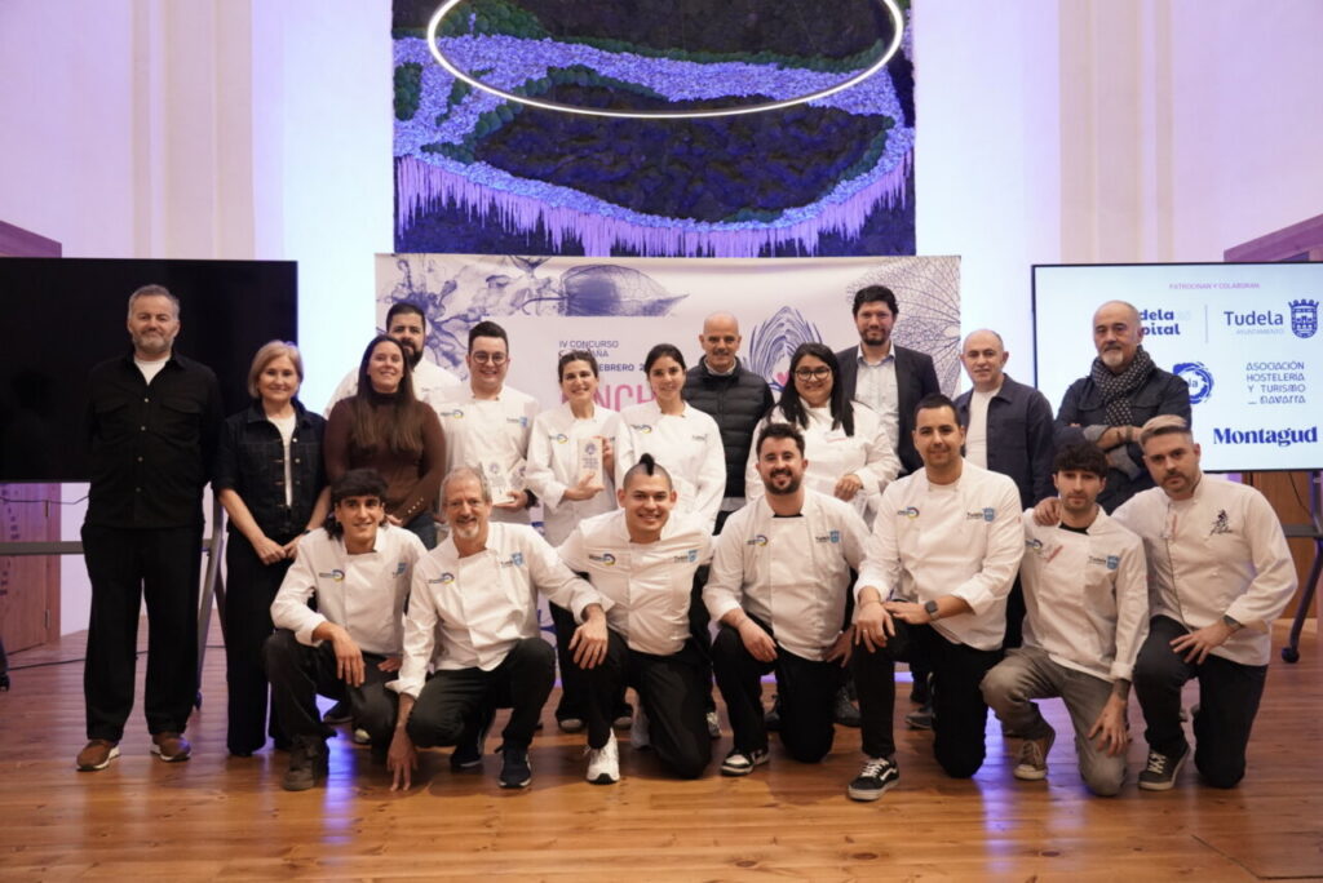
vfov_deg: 42.4
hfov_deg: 60.3
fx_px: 1140
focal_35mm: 31
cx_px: 662
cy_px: 442
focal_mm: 31
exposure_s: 1/320
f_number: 4
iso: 6400
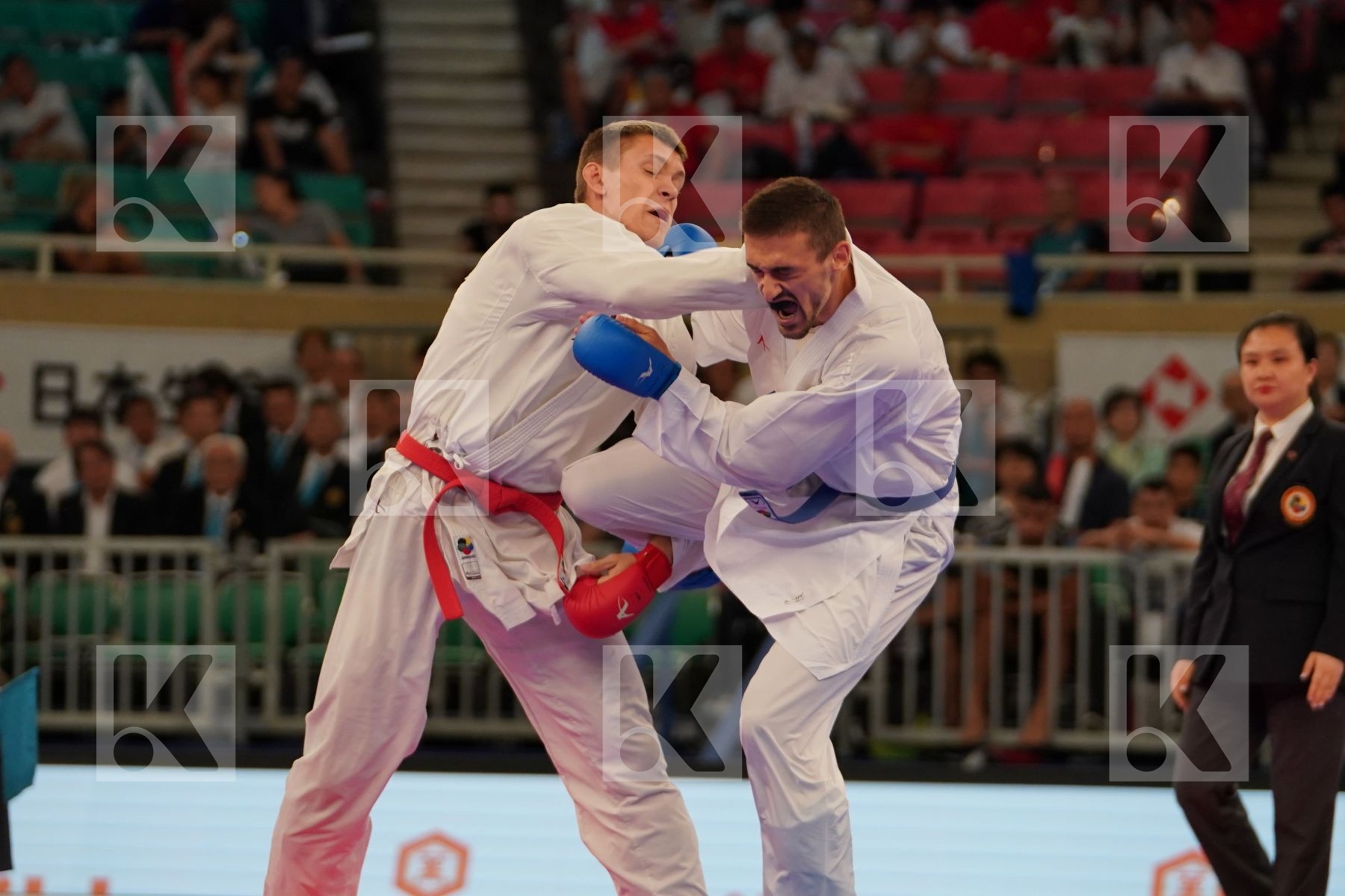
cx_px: 672
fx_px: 7434
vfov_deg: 6.9
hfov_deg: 10.3
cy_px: 448
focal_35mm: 199
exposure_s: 1/1000
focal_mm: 133
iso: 1600
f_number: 2.8
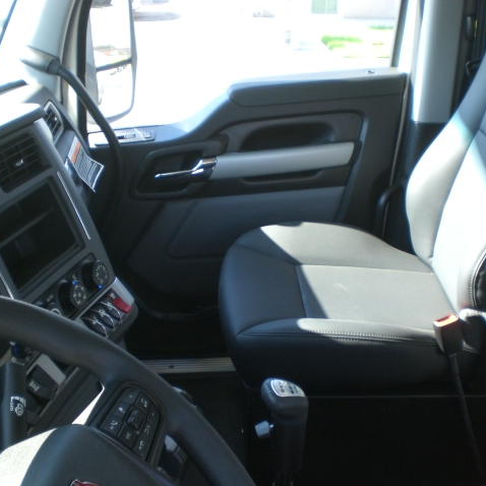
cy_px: 243
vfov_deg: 37.6
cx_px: 268
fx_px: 715
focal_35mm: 45
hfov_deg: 37.5
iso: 100
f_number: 3.1
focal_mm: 6.3
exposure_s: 1/80
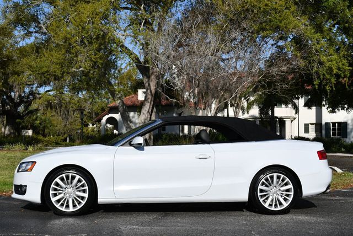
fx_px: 510
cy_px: 118
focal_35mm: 52
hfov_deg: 38.2
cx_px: 176
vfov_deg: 26.0
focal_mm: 26
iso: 100
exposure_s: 1/320
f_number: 9
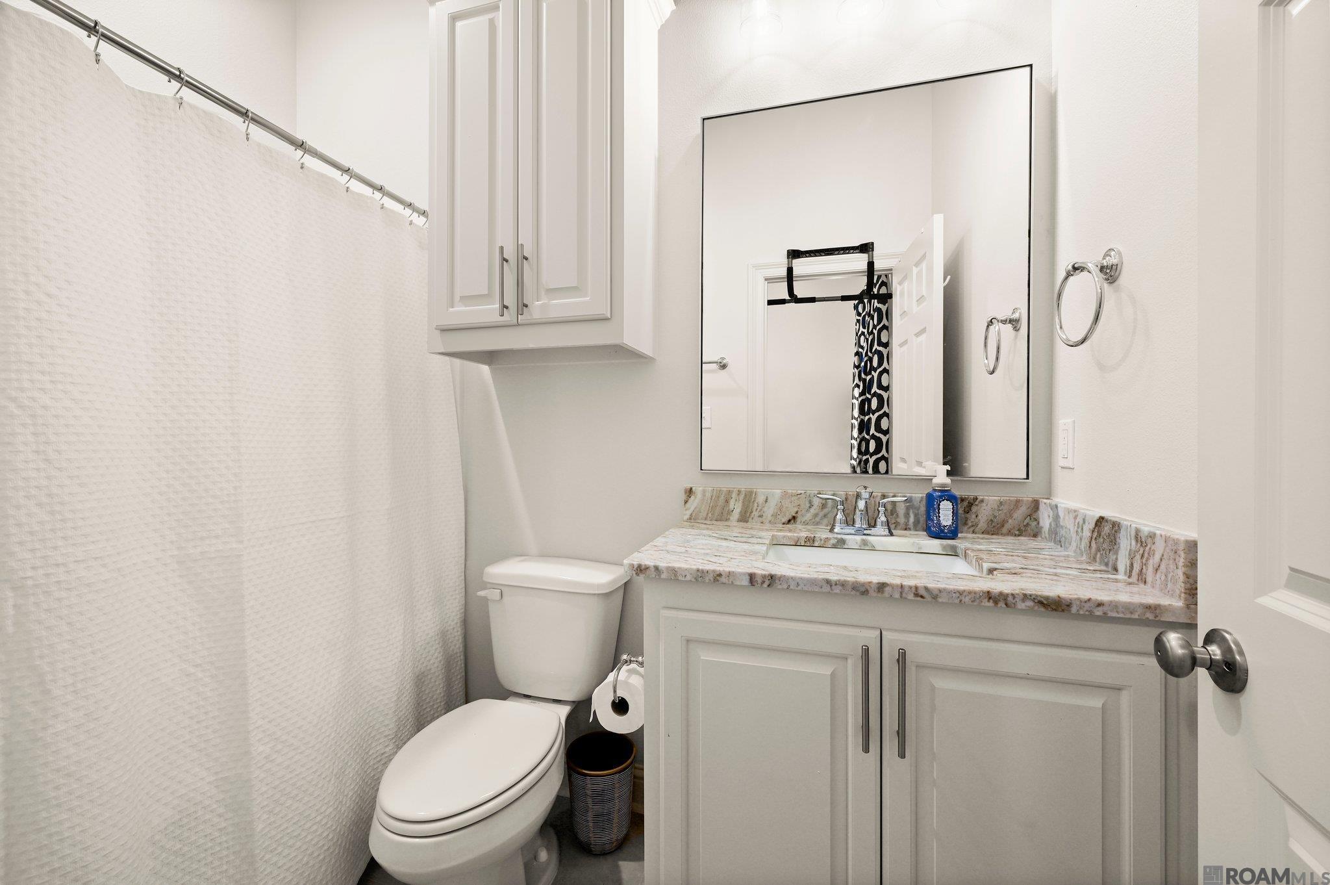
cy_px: 442
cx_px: 665
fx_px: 517
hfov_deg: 104.3
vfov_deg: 81.1
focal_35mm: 14
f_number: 10
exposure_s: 1/5
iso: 200
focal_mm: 14
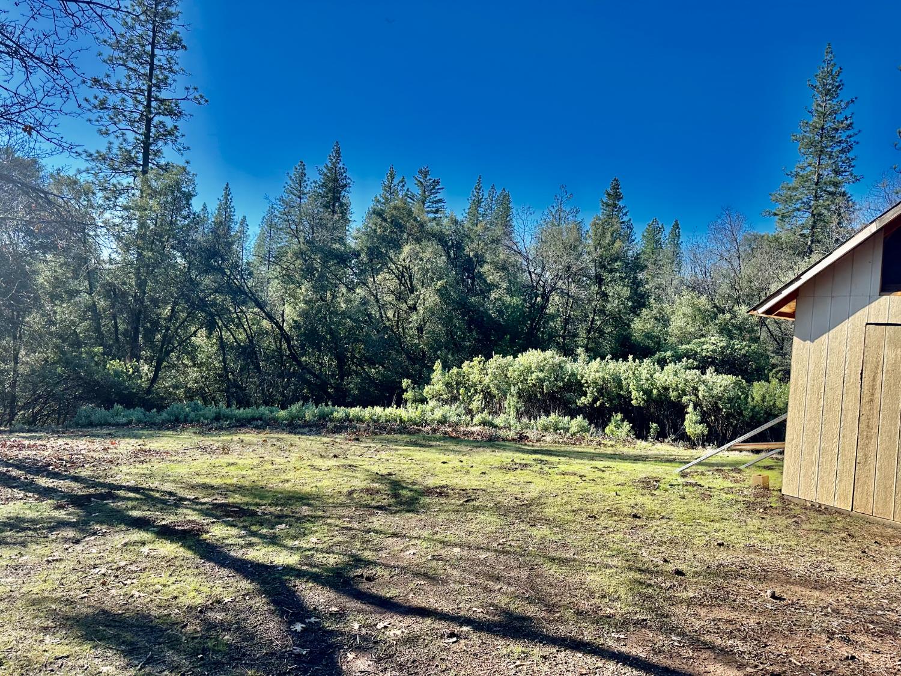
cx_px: 450
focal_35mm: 24
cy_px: 338
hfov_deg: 71.6
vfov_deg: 56.8
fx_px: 625
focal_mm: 6.86
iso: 80
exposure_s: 1/2469
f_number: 1.78
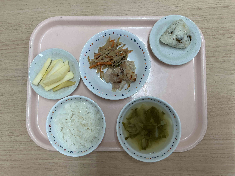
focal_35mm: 29
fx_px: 197
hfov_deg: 61.7
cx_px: 118
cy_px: 88
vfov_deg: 48.2
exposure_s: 1/60
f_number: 1.8
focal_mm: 3
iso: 40
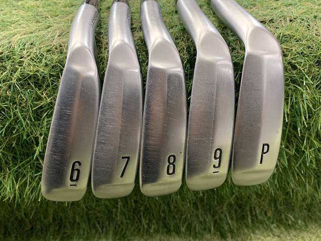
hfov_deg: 67.3
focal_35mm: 26
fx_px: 241
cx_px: 160
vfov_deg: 53.1
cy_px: 120
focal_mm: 4.25
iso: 320
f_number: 1.8
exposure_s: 1/40
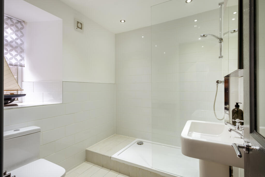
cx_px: 132
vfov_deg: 70.5
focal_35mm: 17
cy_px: 88
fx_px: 125
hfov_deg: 93.3
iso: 160
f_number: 10
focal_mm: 11.5
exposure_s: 1/8
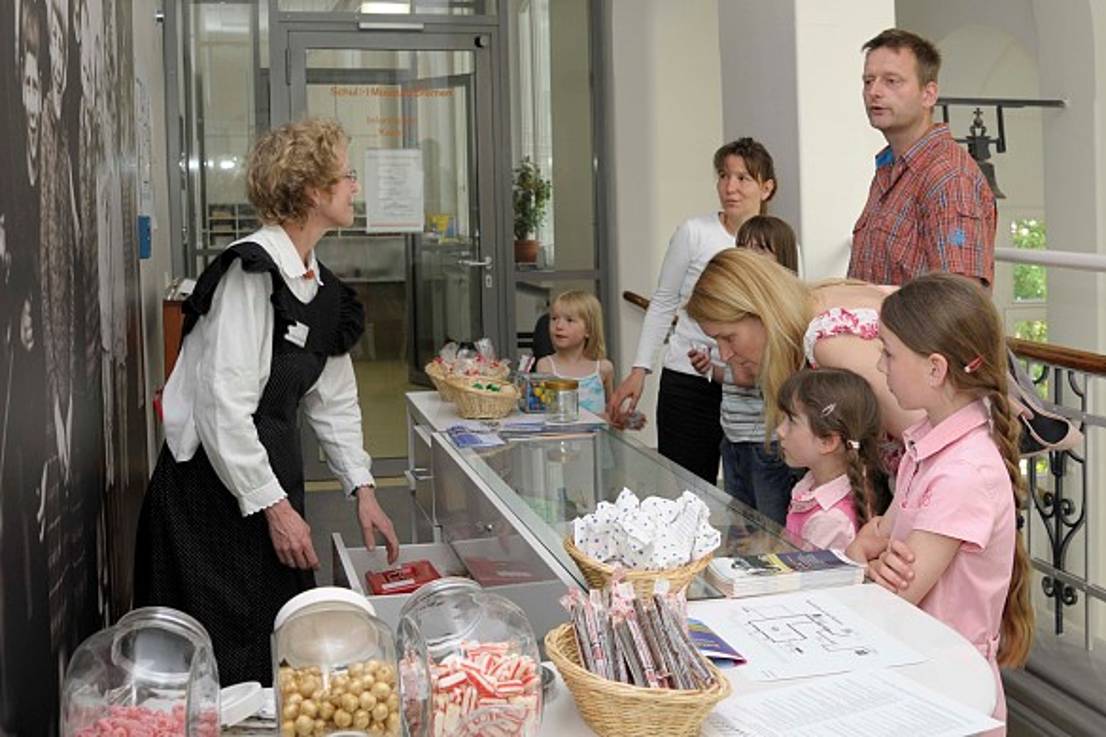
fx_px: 1106
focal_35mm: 36
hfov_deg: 53.1
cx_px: 553
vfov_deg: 36.9
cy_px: 368
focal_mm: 24
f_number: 5
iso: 200
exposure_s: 1/30
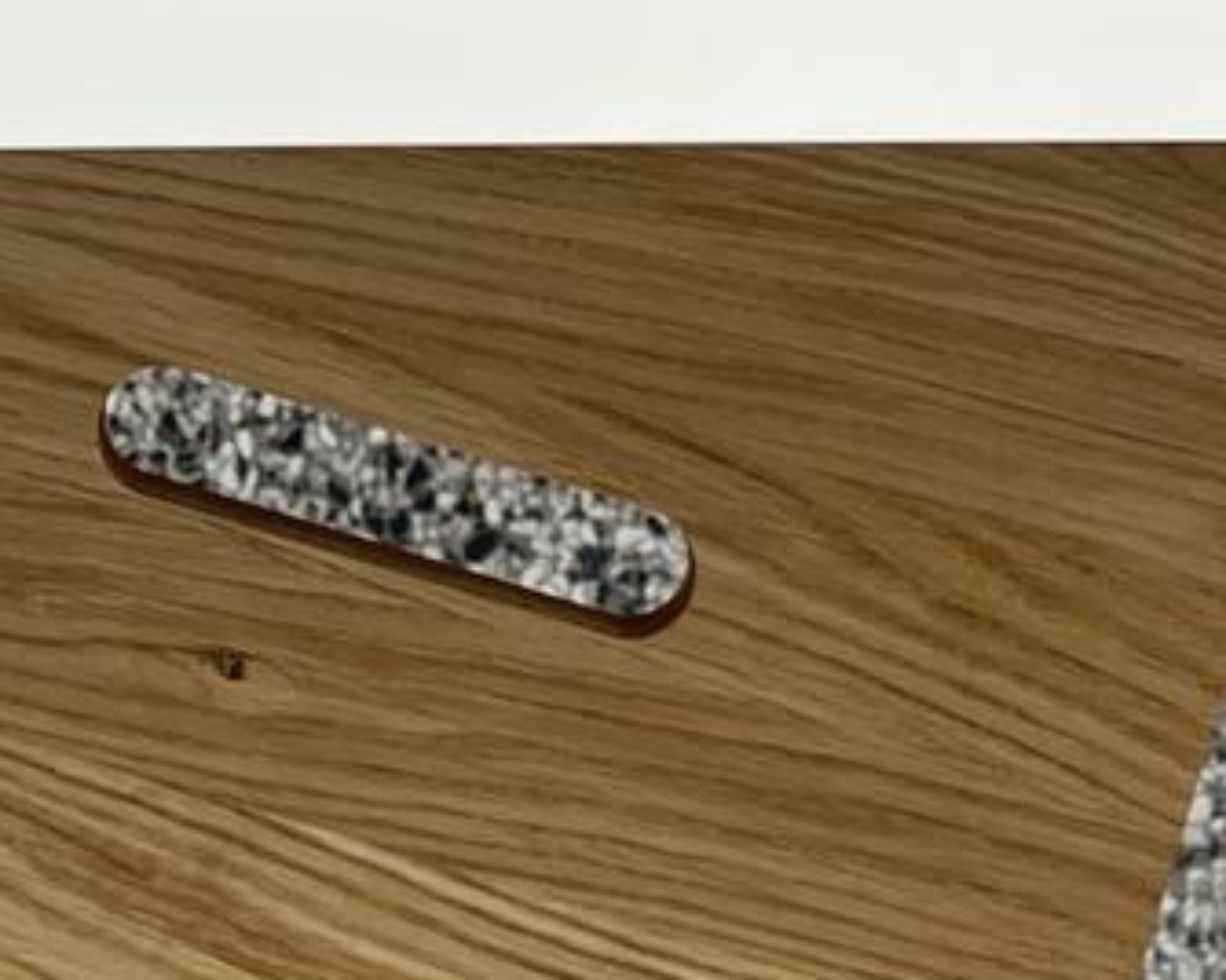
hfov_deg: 16.7
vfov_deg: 11.5
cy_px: -1225
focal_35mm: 115
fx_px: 4173
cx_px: 560
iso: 40
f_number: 1.6
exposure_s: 1/100
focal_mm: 5.1
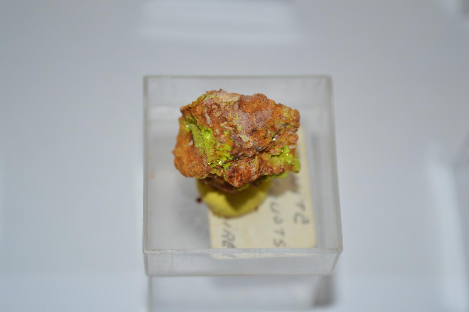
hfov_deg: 24.6
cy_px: 156
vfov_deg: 16.5
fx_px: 1074
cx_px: 234
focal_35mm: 82
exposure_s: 1/60
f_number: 5.6
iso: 800
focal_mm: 55
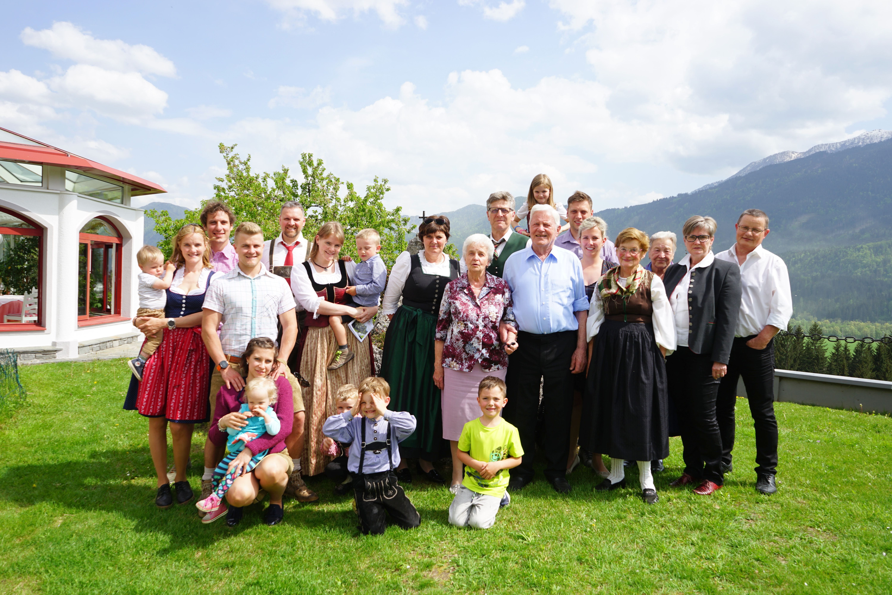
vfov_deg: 46.4
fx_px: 694
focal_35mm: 28
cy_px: 298
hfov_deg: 65.5
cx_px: 446
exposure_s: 1/125
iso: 100
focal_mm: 28
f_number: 10
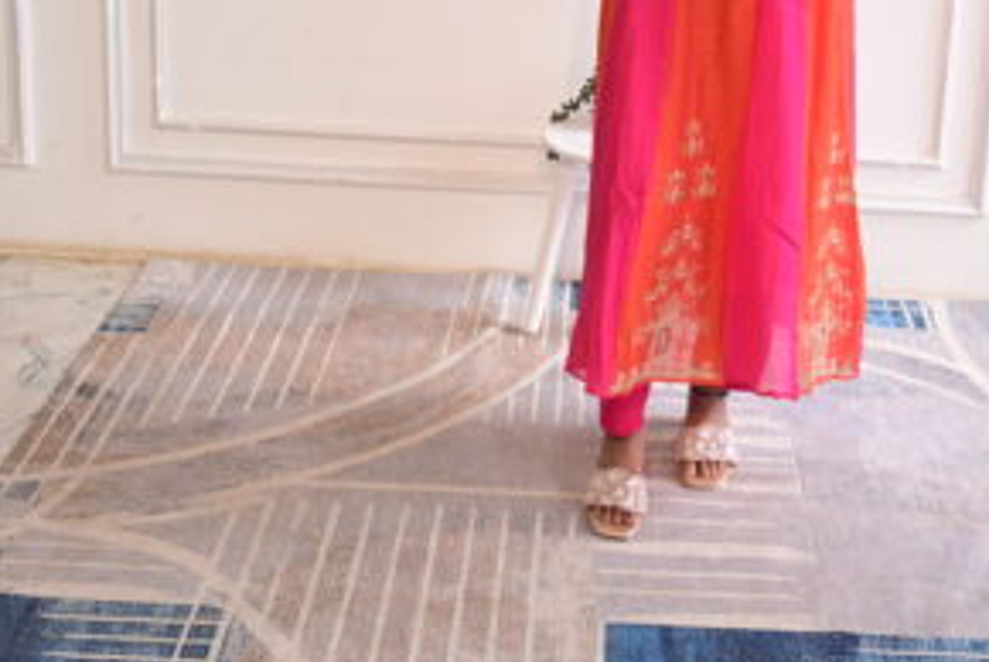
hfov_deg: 32.2
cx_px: 628
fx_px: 1705
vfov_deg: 21.2
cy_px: 2
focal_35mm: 62
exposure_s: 1/125
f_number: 5.6
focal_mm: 30
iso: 200
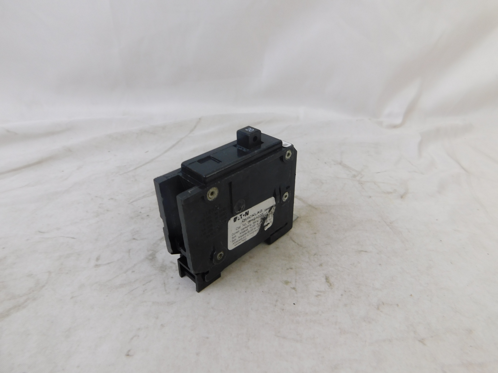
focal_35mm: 23
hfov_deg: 73.9
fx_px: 331
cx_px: 249
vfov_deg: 58.9
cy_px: 186
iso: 125
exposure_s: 1/40
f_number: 3
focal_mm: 4
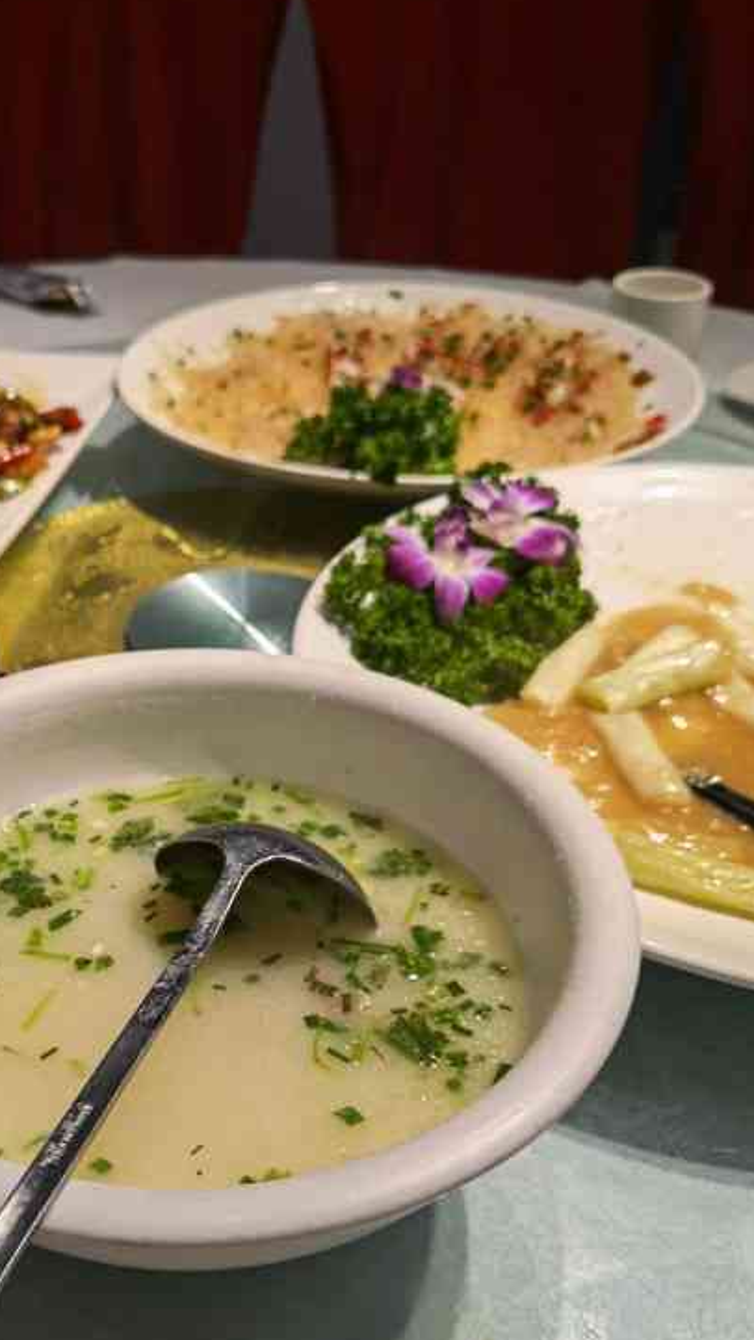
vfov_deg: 52.4
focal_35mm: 38
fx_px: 1351
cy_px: 808
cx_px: 163
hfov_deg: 30.5
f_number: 1.9
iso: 50
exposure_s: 1/196
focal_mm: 6.67
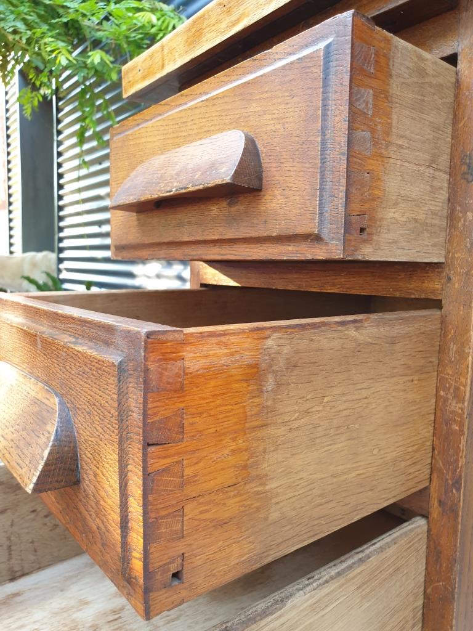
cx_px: 236
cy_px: 316
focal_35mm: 26
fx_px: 474
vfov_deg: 67.3
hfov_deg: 53.1
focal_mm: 4.3
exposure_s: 1/50
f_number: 2.4
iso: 200
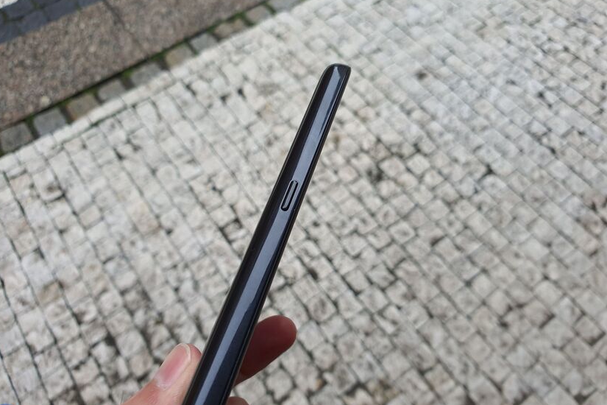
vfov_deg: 46.4
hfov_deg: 65.5
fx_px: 472
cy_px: 202
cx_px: 297
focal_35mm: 28
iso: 50
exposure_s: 1/100
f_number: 2.4
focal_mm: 4.3
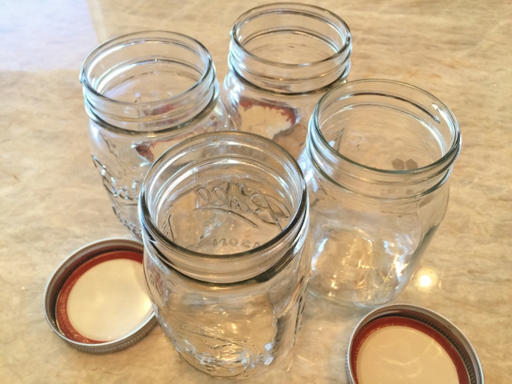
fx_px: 429
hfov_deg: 61.7
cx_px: 256
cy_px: 192
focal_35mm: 29
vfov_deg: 48.2
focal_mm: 4.15
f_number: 2.2
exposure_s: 1/15
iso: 32
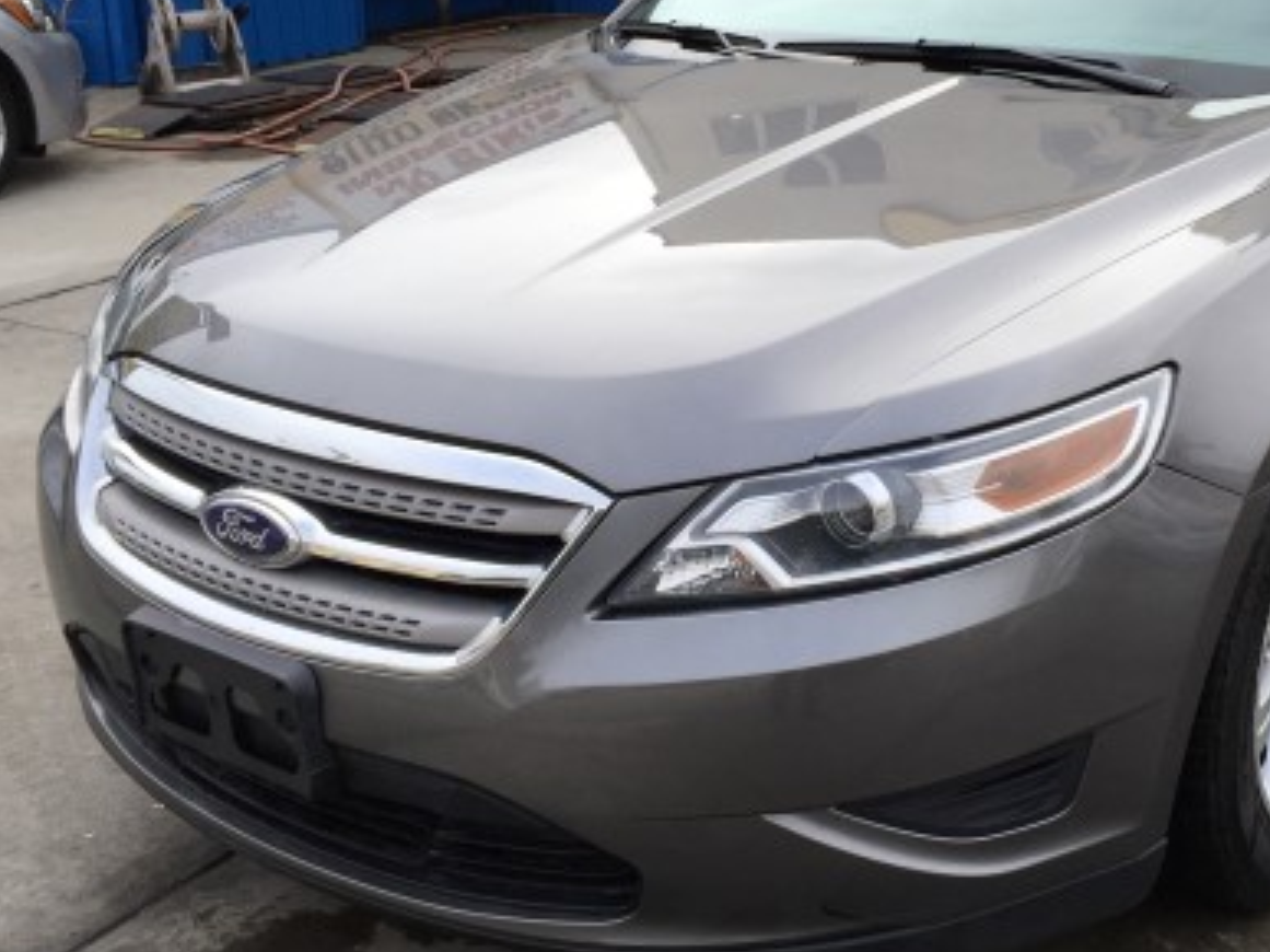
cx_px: 879
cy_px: 355
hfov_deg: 39.1
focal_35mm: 48
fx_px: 1760
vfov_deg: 30.1
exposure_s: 1/1014
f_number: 2.2
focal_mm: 4.15
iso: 32
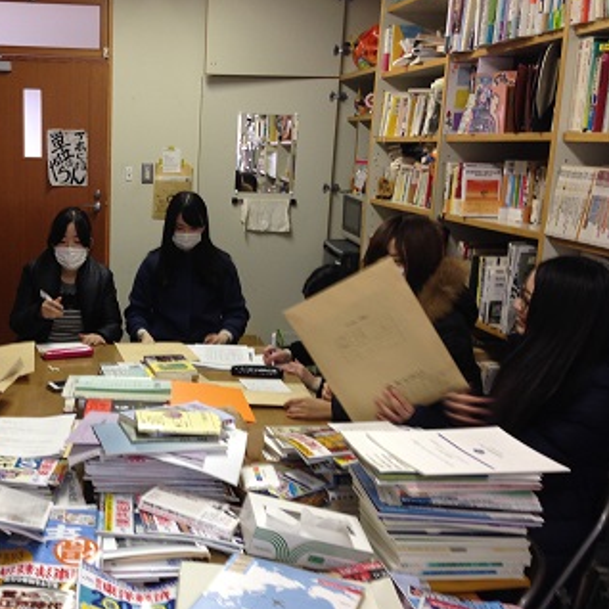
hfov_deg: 36.5
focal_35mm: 45
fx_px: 896
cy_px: 345
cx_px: 142
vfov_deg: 37.5
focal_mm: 4.12
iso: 64
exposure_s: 1/20
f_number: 2.4
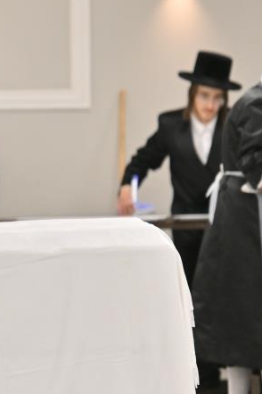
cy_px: 170
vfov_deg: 3.0
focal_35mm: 696
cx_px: -125
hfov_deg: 2.0
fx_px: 7597
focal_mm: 200
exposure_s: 1/200
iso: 160
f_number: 2.8
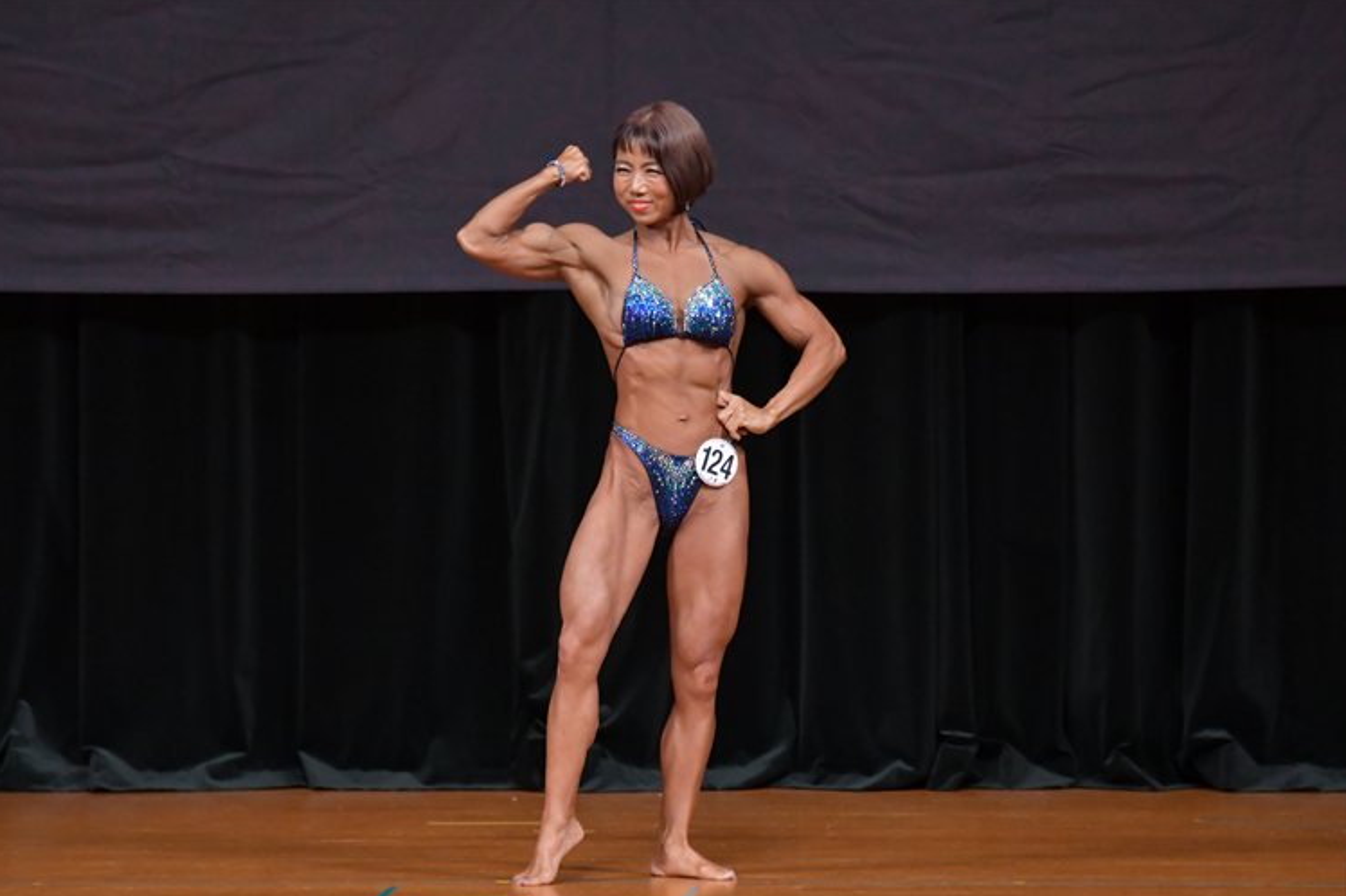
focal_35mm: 311
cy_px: 459
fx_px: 11622
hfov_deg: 6.6
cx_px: 658
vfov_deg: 4.4
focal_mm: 200
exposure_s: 1/400
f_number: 5.6
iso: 4000
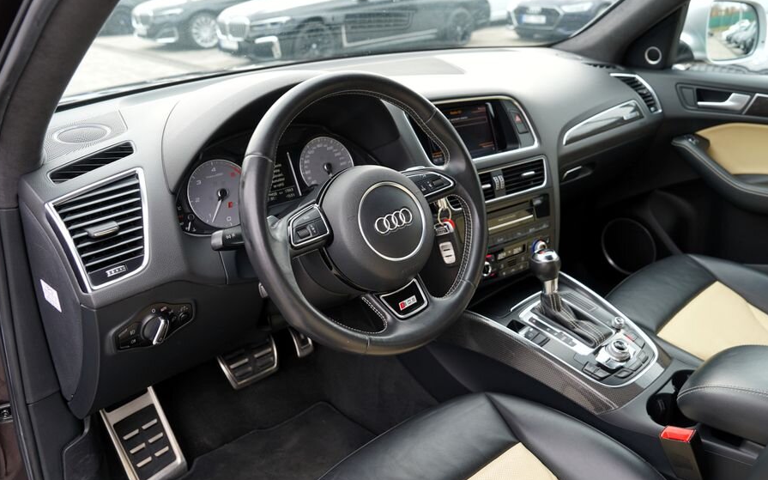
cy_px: 220
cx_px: 430
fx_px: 586
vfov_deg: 44.5
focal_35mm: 28
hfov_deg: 66.3
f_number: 4.5
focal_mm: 24
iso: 100
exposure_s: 1/80
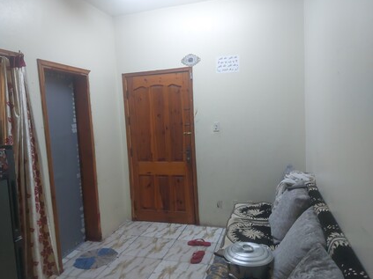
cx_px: 172
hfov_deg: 65.3
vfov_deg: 51.3
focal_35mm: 27
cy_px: 140
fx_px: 291
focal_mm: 5.23
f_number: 1.8
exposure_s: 1/60
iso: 263
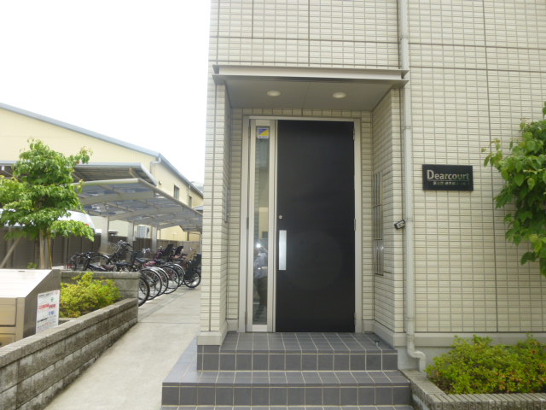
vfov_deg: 54.9
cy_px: 205
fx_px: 394
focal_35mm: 25
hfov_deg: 69.4
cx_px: 273
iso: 100
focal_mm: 4.5
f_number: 3.1
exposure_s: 1/400
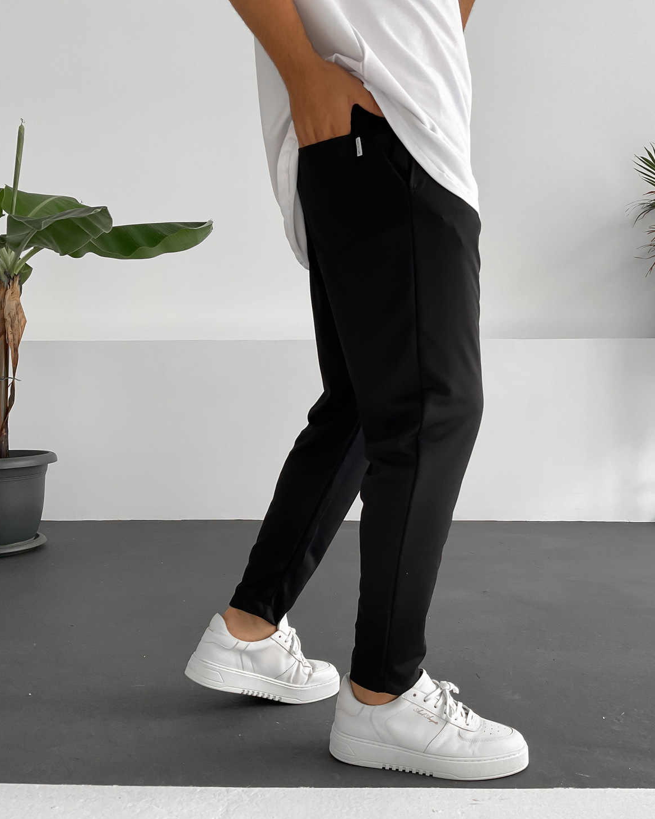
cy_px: 434
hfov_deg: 47.1
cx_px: 328
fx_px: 751
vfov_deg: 57.1
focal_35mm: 31
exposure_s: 1/115
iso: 64
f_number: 1.8
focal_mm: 3
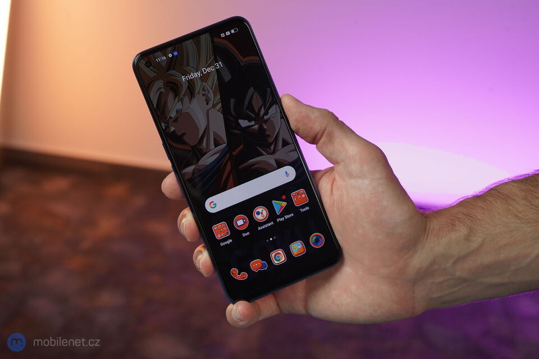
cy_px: 180
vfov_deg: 23.0
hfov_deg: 33.9
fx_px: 883
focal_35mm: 59
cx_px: 270
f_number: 8
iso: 2000
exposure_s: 1/160
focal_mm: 59
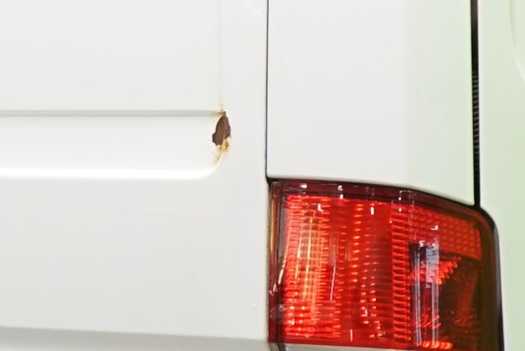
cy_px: 158
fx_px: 4391
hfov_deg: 6.7
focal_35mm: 301
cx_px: -268
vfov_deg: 4.6
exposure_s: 1/30
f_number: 5.6
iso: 800
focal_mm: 40
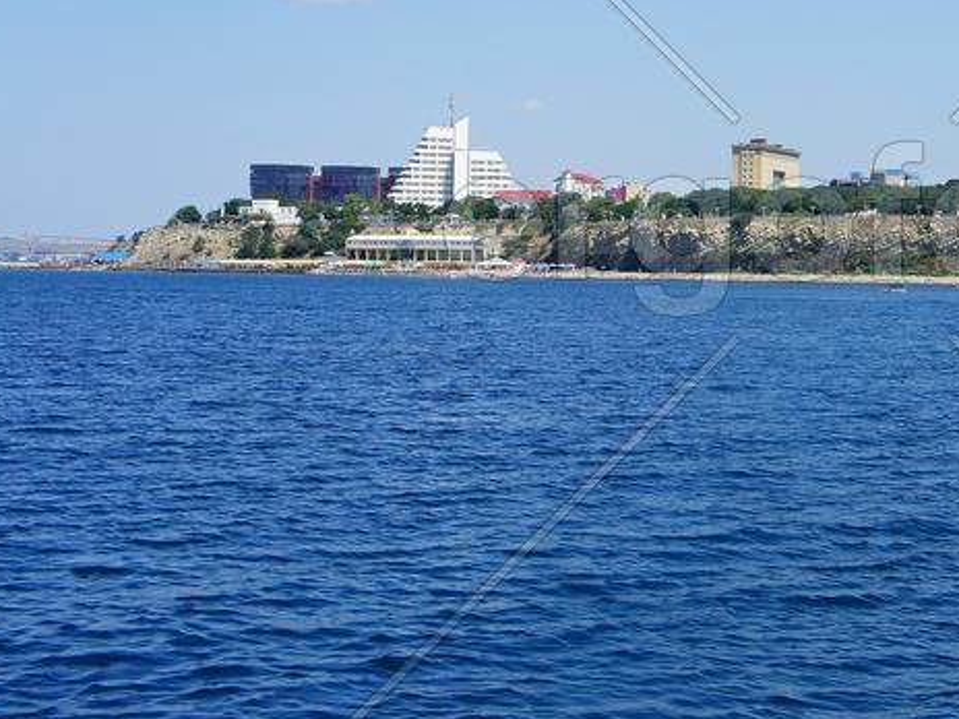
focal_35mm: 149
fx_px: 4125
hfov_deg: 13.2
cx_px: 843
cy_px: 229
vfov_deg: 10.0
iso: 200
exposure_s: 1/320
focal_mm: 55
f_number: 13
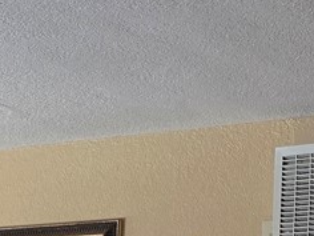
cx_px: -94
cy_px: 428
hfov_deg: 12.3
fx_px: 1415
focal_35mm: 156
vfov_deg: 9.1
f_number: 1.7
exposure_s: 1/120
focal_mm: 6.3
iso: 200
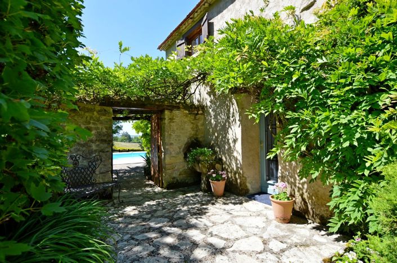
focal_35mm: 17
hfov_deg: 92.5
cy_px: 132
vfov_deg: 69.5
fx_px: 190
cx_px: 198
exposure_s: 1/125
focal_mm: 11.5
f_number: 5.6
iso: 100
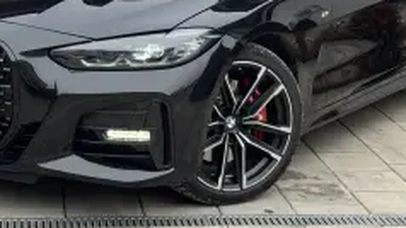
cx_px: 205
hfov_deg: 26.8
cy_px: 2
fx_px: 851
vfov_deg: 15.0
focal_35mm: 79
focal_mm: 6.76
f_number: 1.78
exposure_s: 1/604
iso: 64
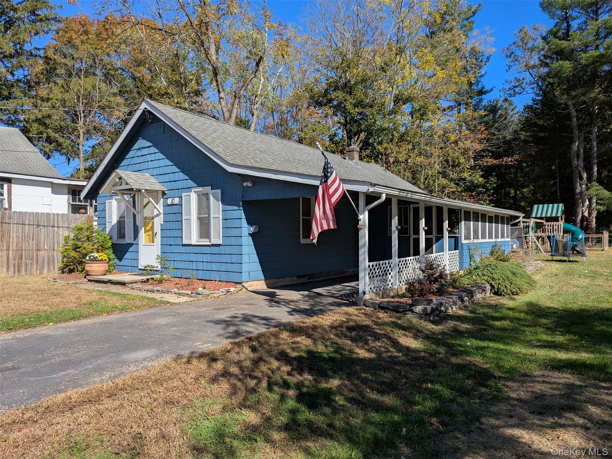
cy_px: 230
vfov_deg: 56.8
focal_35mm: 24
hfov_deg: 71.6
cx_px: 306
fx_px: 424
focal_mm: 6.81
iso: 40
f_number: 1.85
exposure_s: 1/2358
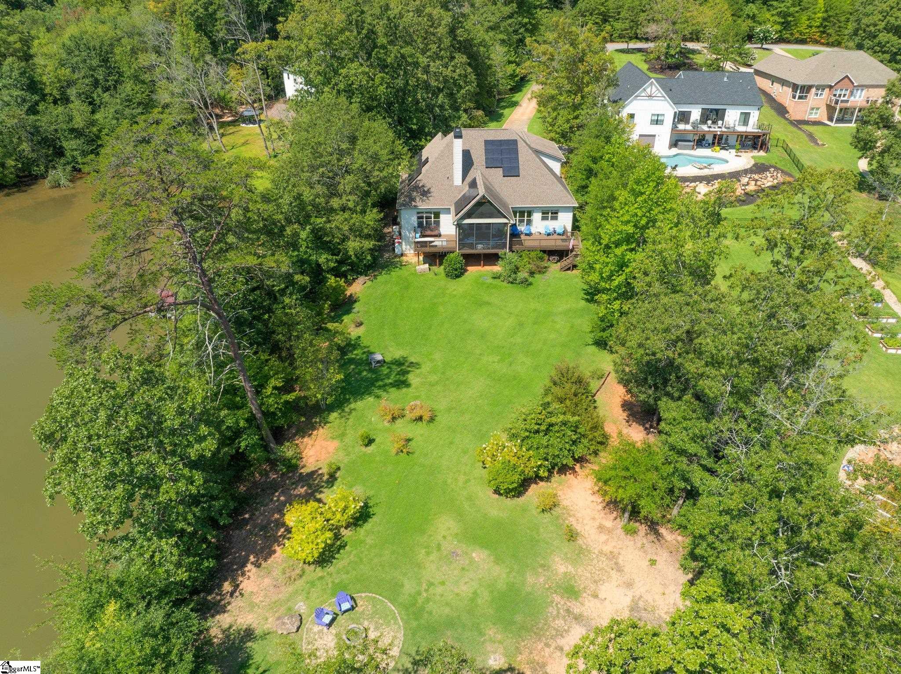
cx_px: 450
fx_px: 624
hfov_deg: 71.6
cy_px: 337
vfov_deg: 56.8
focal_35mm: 24
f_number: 4.5
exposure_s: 1/60
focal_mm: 12.29
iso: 100
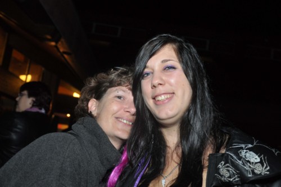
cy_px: 94
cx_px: 140
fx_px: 374
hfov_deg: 41.2
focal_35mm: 48
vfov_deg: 28.0
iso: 800
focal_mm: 32
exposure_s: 1/60
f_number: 4.2
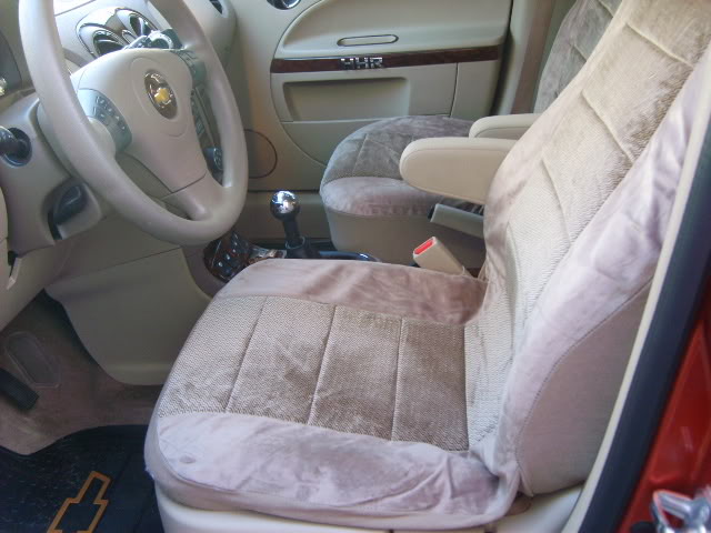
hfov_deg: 52.6
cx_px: 356
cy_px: 266
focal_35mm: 35
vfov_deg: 40.7
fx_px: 719
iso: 139
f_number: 2.8
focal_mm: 5.8
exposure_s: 1/30
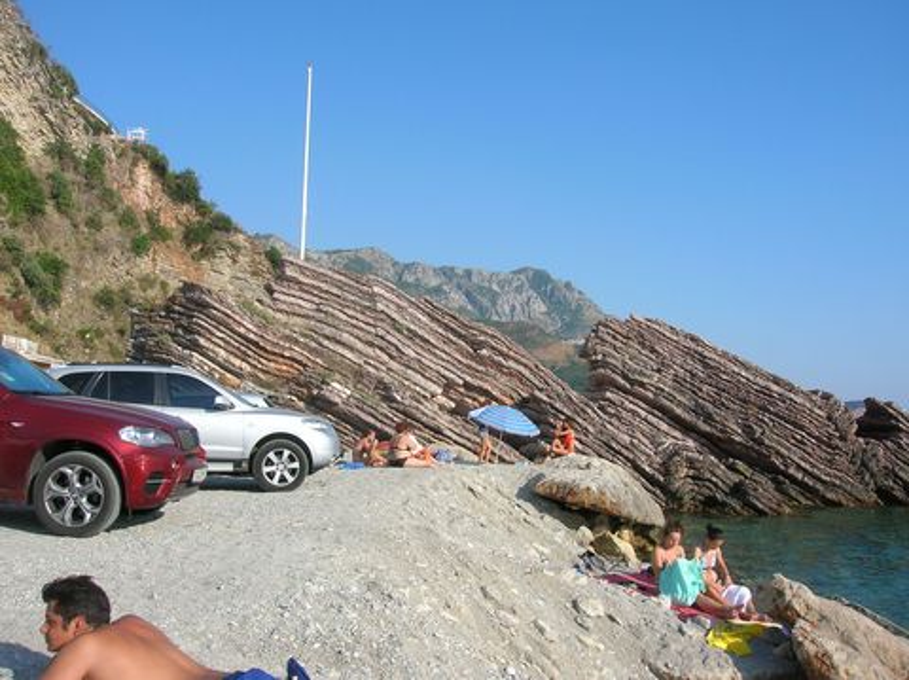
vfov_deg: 41.7
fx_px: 892
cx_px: 454
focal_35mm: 34
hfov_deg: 54.0
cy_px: 340
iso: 71
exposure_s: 1/542
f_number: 4.9
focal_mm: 5.7
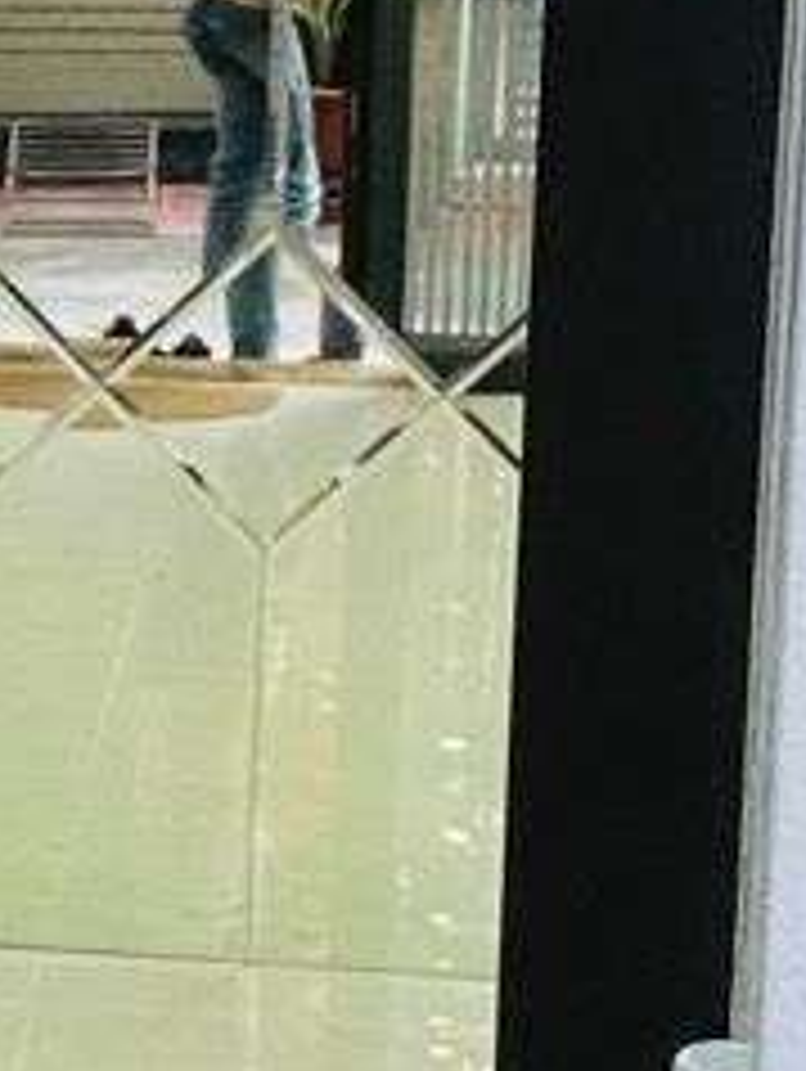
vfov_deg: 15.3
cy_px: 441
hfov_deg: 10.6
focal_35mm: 129
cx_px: -801
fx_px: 3998
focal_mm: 2.71
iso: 100
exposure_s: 1/66
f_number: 2.2
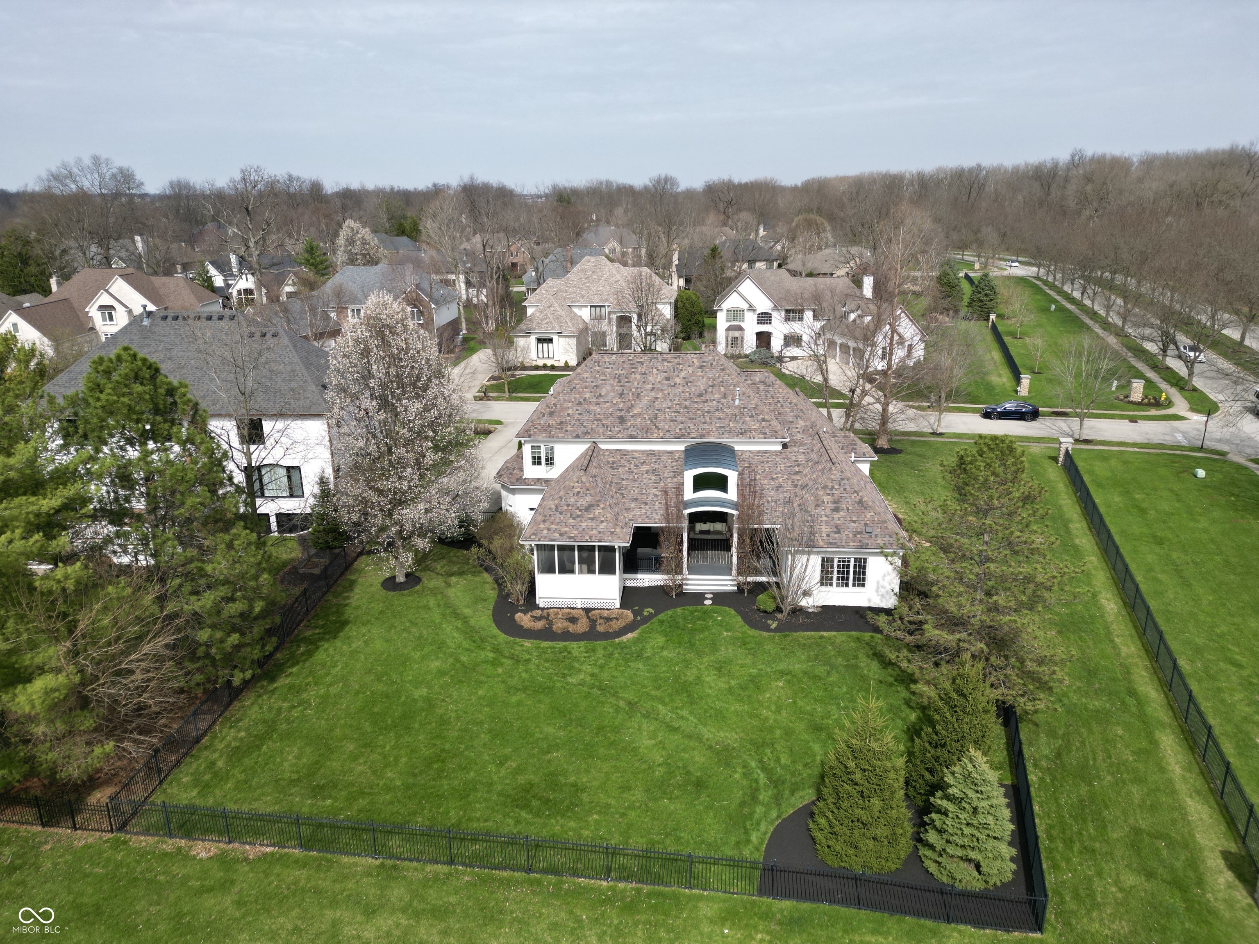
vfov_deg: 56.8
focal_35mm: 24
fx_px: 873
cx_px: 630
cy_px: 472
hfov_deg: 71.6
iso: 120
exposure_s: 1/3200
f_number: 1.7
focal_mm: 6.72
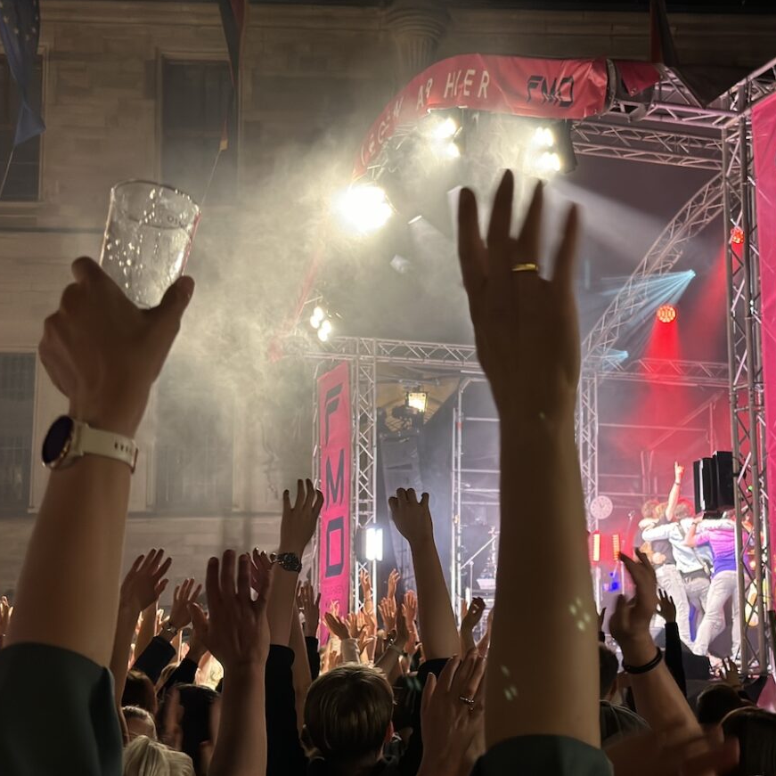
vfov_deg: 30.0
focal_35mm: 57
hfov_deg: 30.0
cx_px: 468
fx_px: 1446
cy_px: 386
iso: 320
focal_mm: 6.86
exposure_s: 1/53
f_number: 1.78
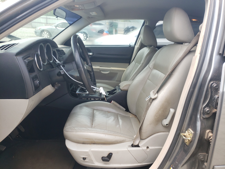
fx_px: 169
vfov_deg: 53.1
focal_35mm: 26
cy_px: 84
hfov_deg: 67.3
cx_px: 112
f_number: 1.5
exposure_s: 1/500
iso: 50
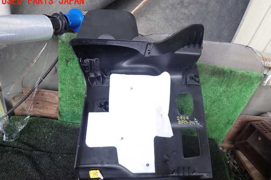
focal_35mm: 27
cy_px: 101
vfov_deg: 47.8
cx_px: 140
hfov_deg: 67.4
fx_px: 203
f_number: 2
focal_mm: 4.5
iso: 100
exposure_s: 1/100
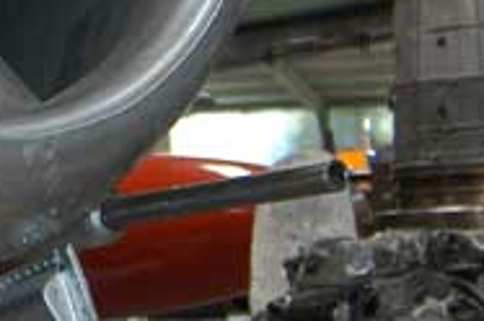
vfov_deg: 8.8
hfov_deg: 12.2
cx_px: -412
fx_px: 2067
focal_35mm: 154
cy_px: -62
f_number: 4
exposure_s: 1/60
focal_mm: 24
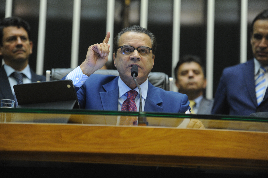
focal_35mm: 135
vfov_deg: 10.1
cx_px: 134
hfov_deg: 15.2
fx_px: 1004
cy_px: 89
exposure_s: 1/80
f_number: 2.8
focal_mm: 135
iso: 1600
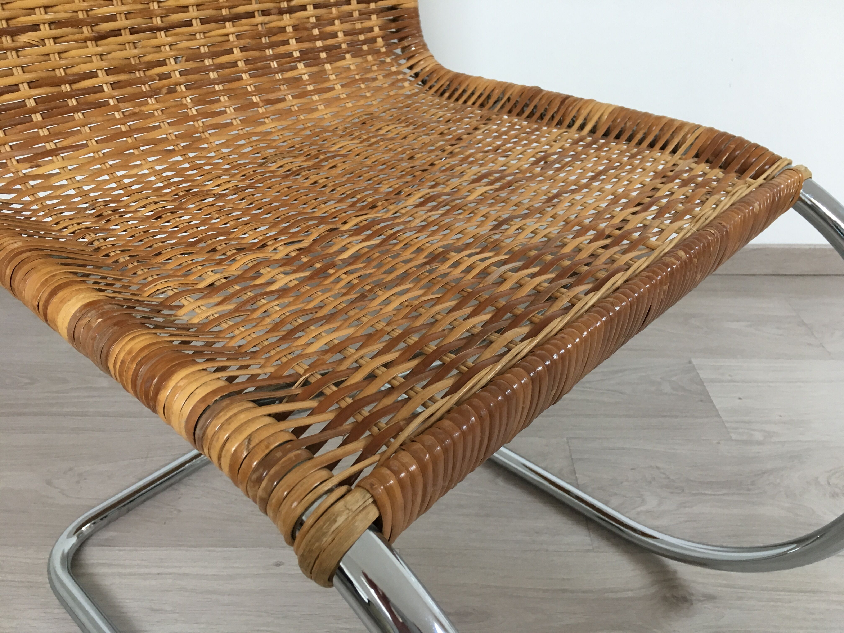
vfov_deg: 48.2
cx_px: 422
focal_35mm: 29
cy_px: 316
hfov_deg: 61.7
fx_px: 707
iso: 100
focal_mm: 4.15
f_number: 2.2
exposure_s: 1/33
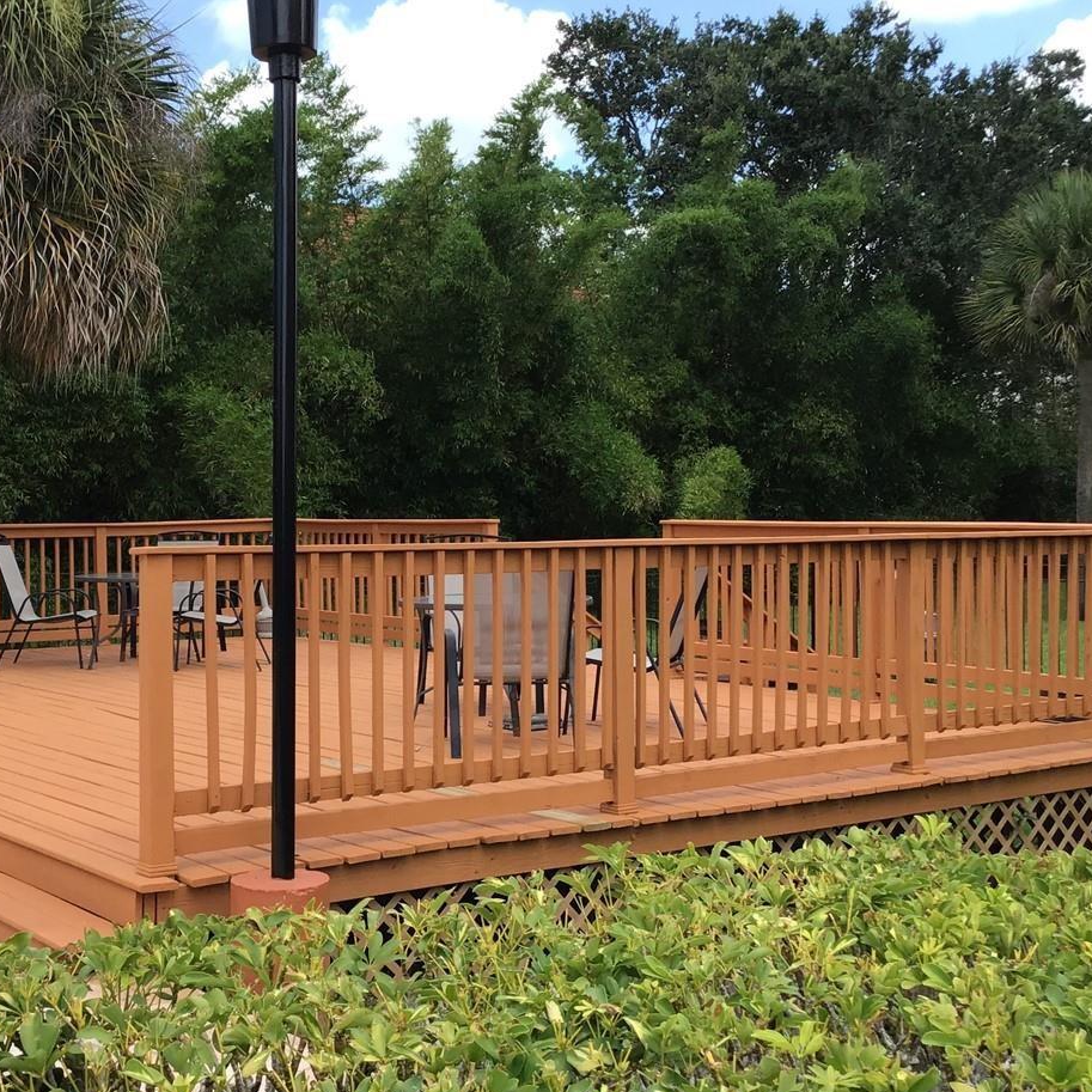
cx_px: 407
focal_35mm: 48
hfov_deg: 35.2
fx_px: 1713
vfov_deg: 35.3
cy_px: 582
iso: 25
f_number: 2.4
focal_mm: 3.3
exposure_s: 1/473
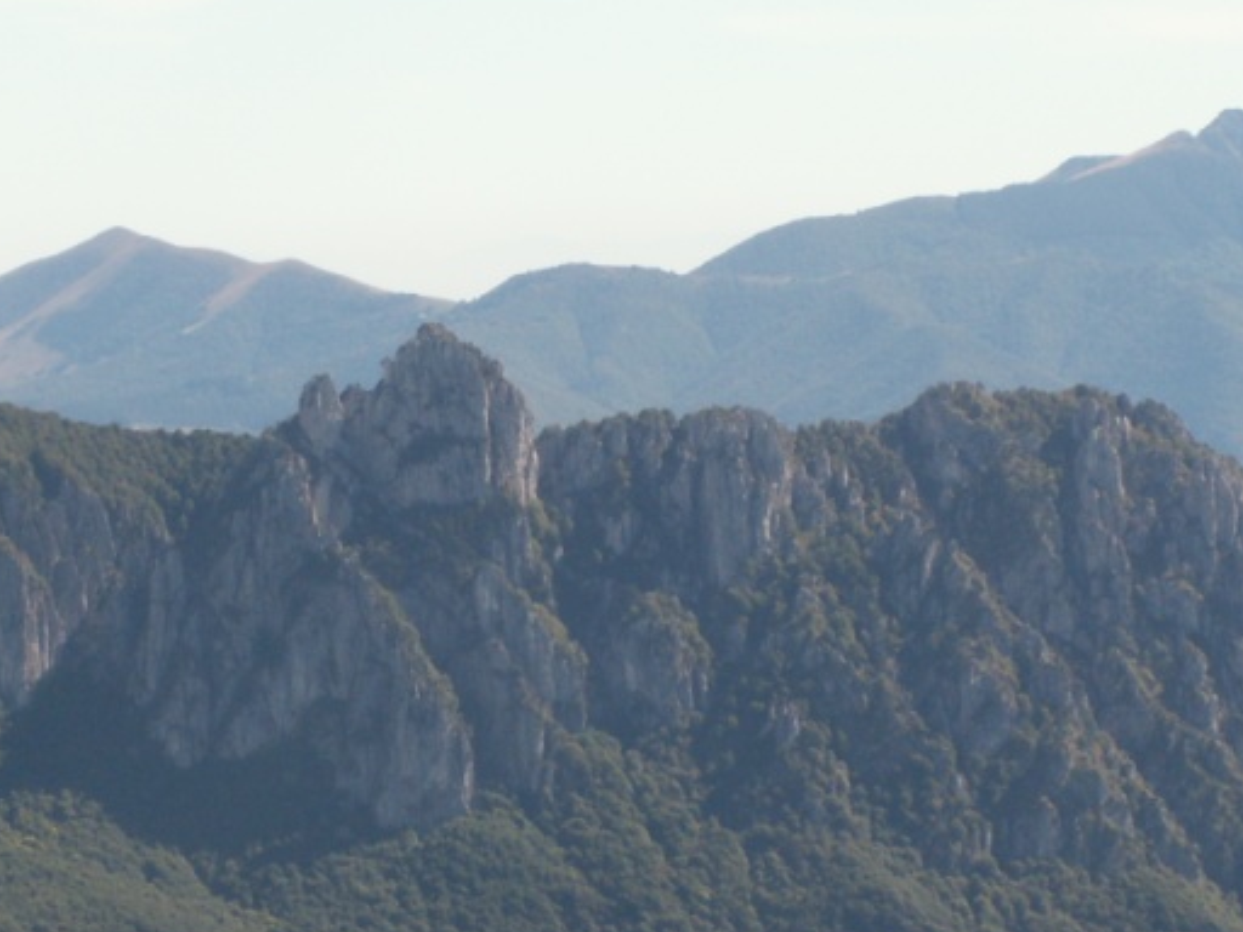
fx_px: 7684
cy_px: 614
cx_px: 388
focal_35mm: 214
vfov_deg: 6.9
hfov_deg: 9.2
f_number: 8
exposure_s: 1/125
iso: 50
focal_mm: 17.43
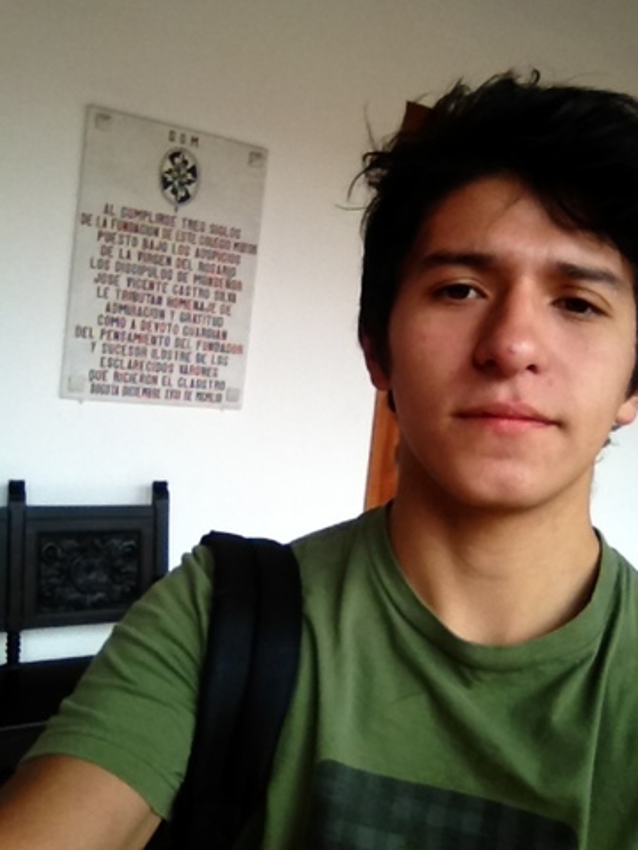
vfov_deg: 52.6
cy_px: 425
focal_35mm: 35
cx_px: 319
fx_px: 860
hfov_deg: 40.7
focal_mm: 1.85
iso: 125
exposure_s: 1/493
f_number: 2.4
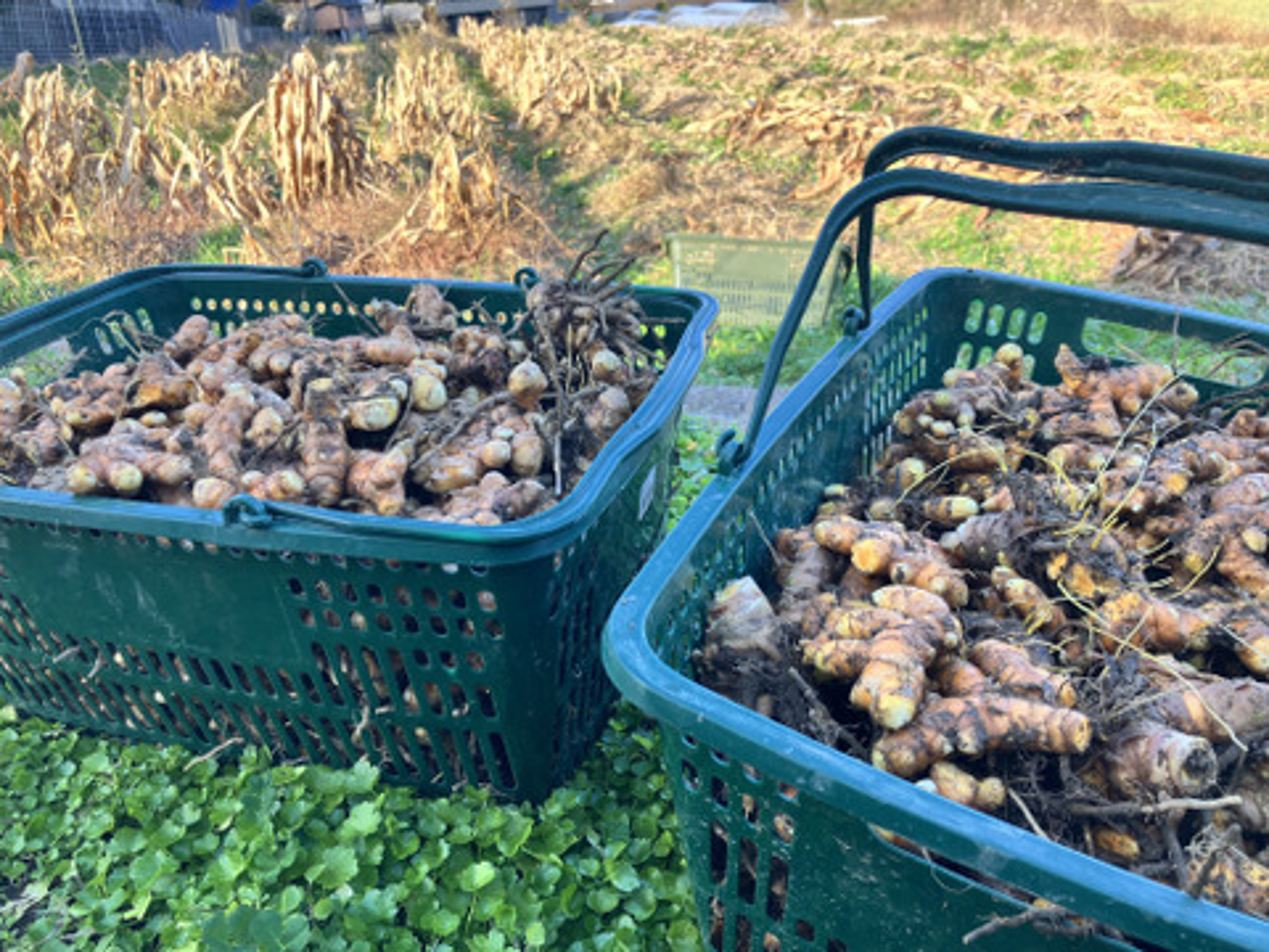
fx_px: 1026
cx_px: 634
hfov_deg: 63.4
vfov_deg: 49.7
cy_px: 476
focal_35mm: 28
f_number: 1.8
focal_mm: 3.99
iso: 25
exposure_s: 1/121
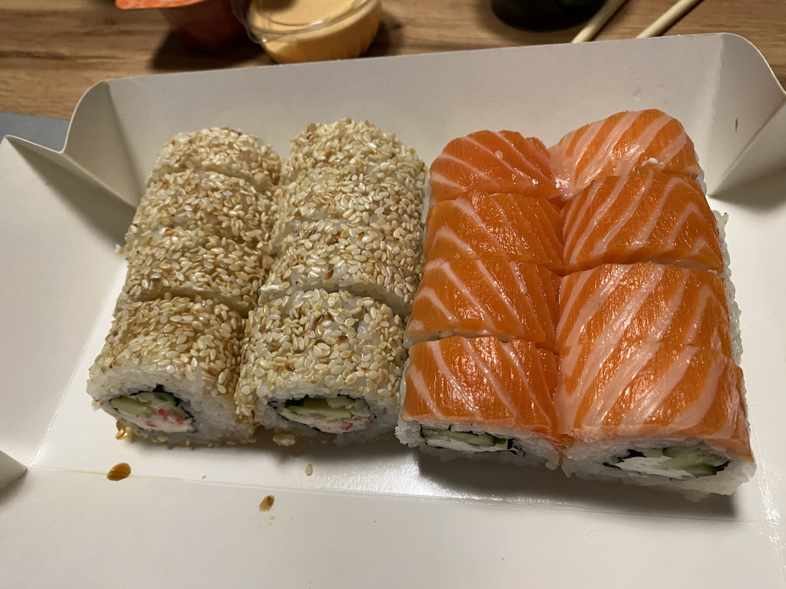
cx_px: 393
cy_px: 294
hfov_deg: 67.3
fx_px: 590
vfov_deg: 53.1
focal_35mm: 26
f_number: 1.8
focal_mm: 4.25
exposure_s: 1/50
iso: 200
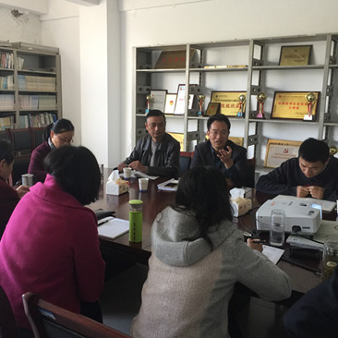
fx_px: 387
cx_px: 162
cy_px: 168
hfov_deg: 47.2
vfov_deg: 47.2
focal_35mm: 35
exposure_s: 1/33
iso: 64
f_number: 2.2
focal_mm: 4.15
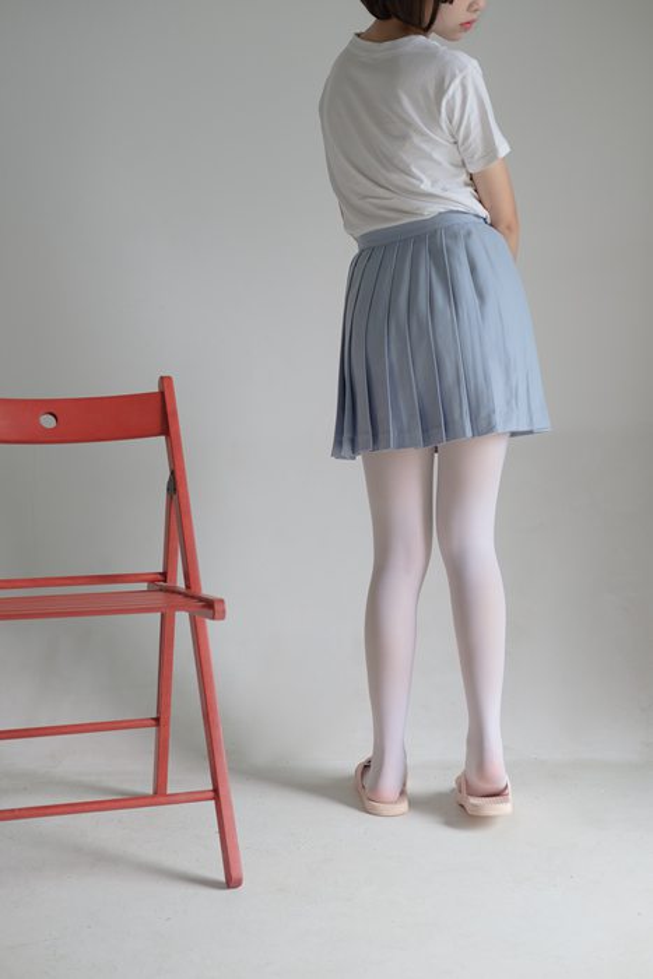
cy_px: 490
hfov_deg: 25.5
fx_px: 1441
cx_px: 326
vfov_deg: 37.5
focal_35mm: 53
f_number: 3.6
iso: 200
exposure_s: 1/100
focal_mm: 35
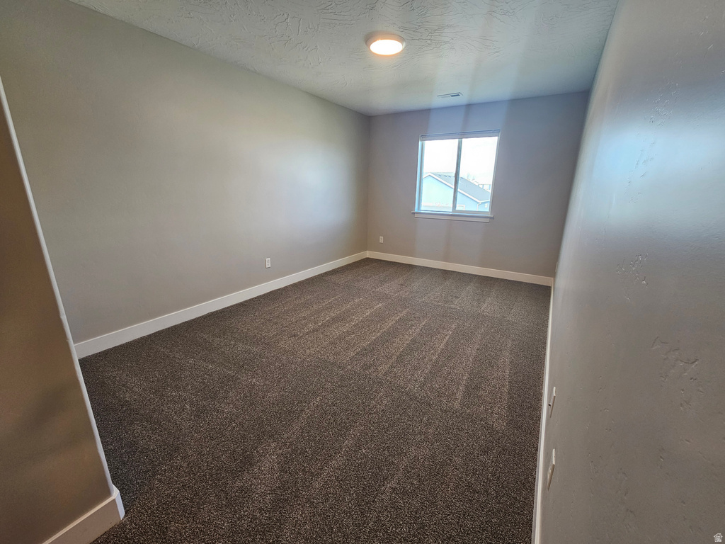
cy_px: 272
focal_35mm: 13
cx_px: 362
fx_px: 272
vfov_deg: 89.9
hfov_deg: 106.2
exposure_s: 1/60
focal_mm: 2.2
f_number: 2.2
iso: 100
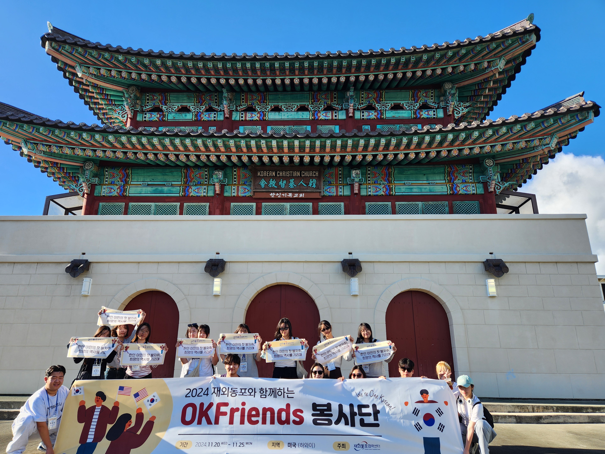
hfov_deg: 71.6
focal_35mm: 24
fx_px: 419
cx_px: 297
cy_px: 234
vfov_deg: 56.8
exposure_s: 1/652
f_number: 1.8
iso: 20
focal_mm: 5.4
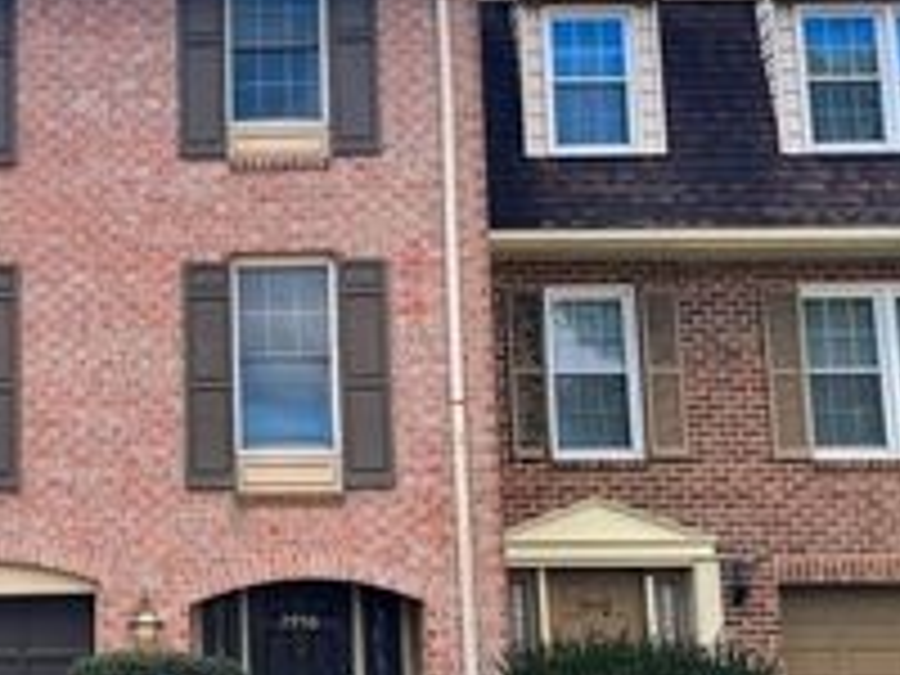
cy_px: 448
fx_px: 1560
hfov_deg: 30.3
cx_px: 40
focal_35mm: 60
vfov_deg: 24.3
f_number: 1.78
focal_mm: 6.86
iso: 80
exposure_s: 1/1304
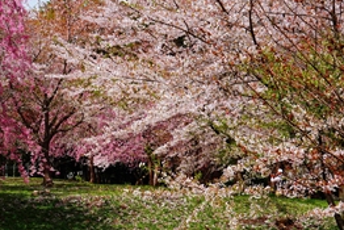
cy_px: 119
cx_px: 89
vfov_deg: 16.1
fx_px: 810
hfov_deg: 23.7
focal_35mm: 85
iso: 100
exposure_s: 1/250
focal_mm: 37
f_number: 8
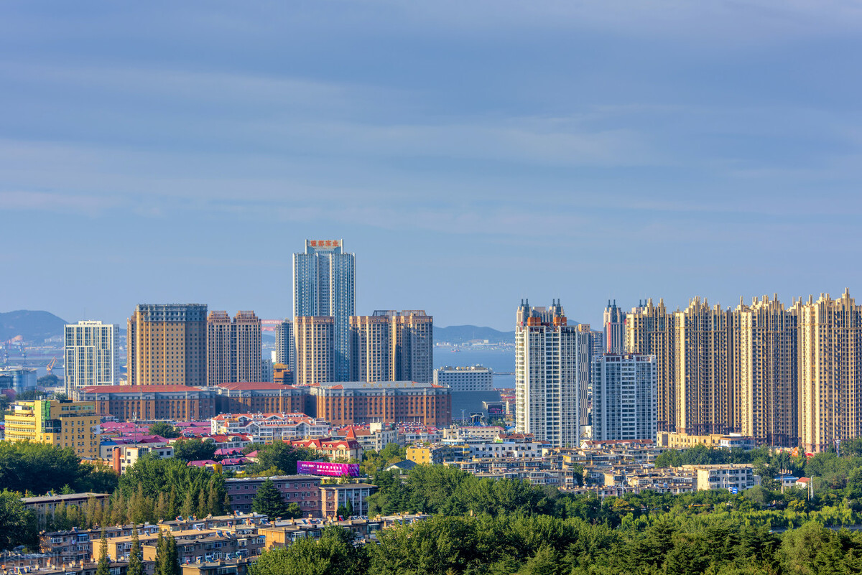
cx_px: 431
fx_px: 1964
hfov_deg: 24.8
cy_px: 288
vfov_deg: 16.7
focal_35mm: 82
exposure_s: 1/125
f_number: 10
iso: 100
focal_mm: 82
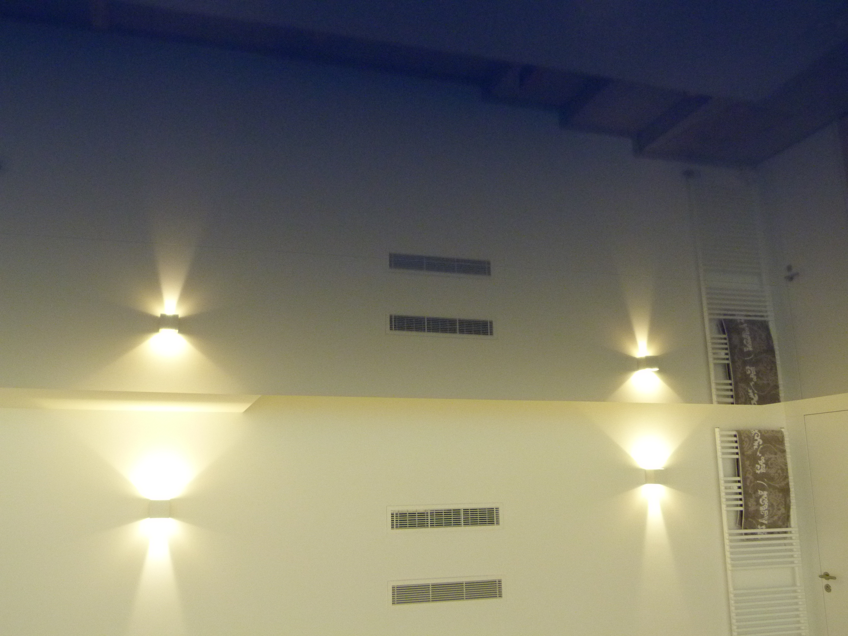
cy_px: 318
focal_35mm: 32
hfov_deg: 56.8
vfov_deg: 44.2
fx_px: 784
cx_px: 424
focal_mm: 5.7
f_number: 3
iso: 400
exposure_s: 1/15
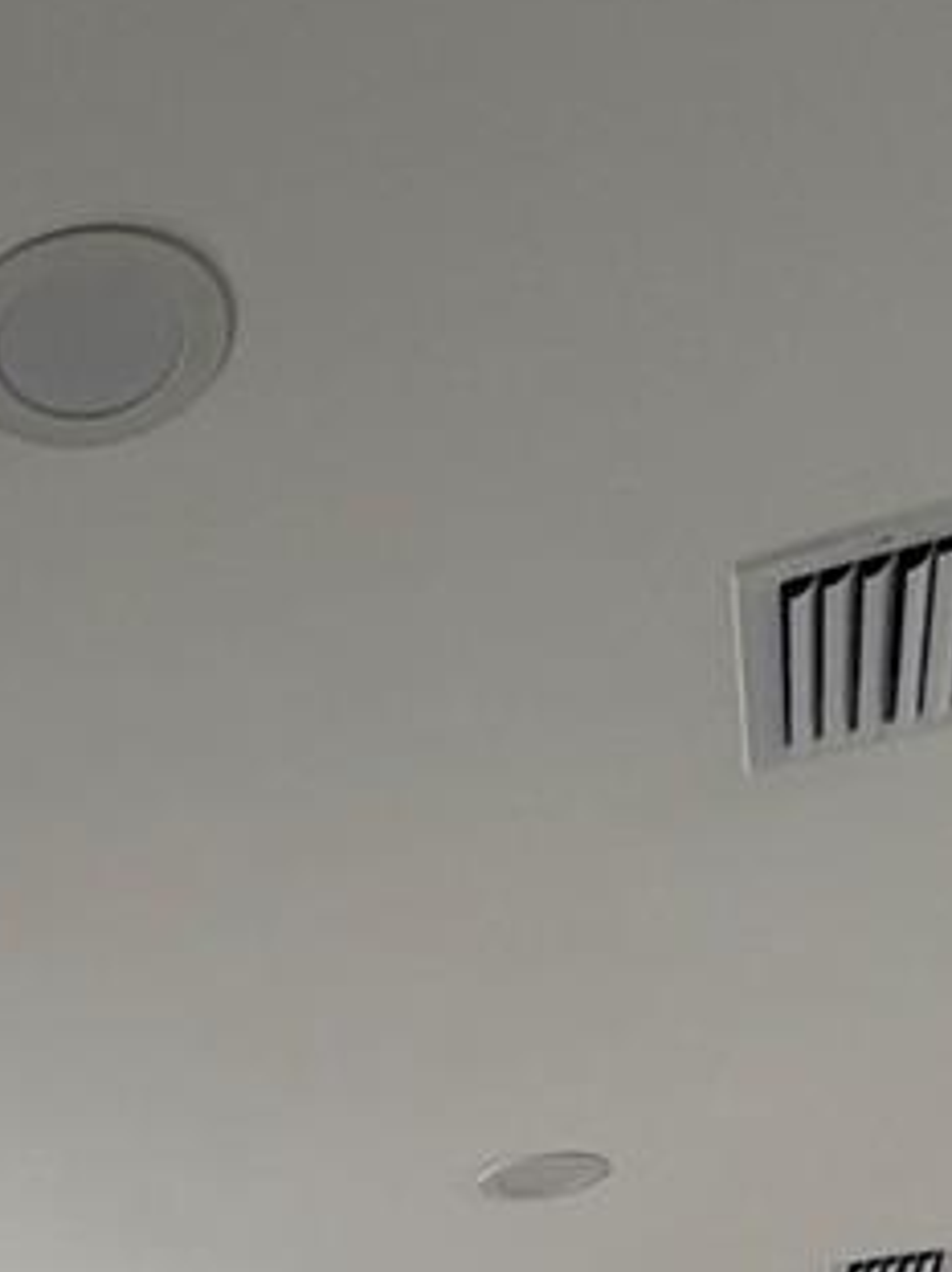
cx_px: -102
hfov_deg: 25.1
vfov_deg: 24.7
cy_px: 2033
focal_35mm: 54
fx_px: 1981
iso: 160
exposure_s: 1/121
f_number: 2.2
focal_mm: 2.22
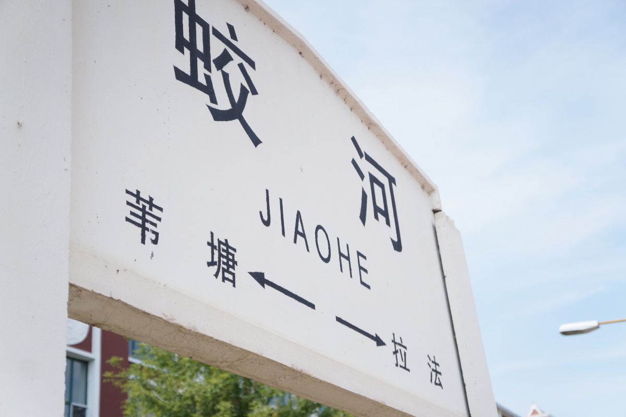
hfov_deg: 42.3
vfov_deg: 28.9
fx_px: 808
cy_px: 208
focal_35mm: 46
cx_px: 313
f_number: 4
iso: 800
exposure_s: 1/4000
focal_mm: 31
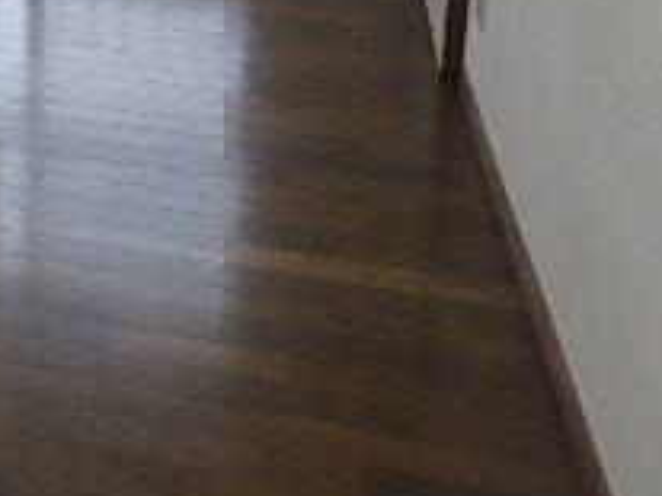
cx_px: -237
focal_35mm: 65
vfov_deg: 19.6
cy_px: -250
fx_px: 1242
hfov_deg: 25.1
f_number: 3.5
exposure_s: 1/60
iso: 160
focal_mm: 3.7
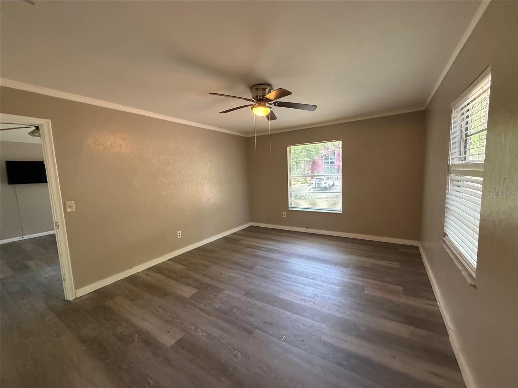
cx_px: 259
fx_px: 209
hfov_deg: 102.1
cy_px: 194
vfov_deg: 85.7
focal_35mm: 14
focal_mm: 2.22
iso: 640
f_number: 2.2
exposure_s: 1/120
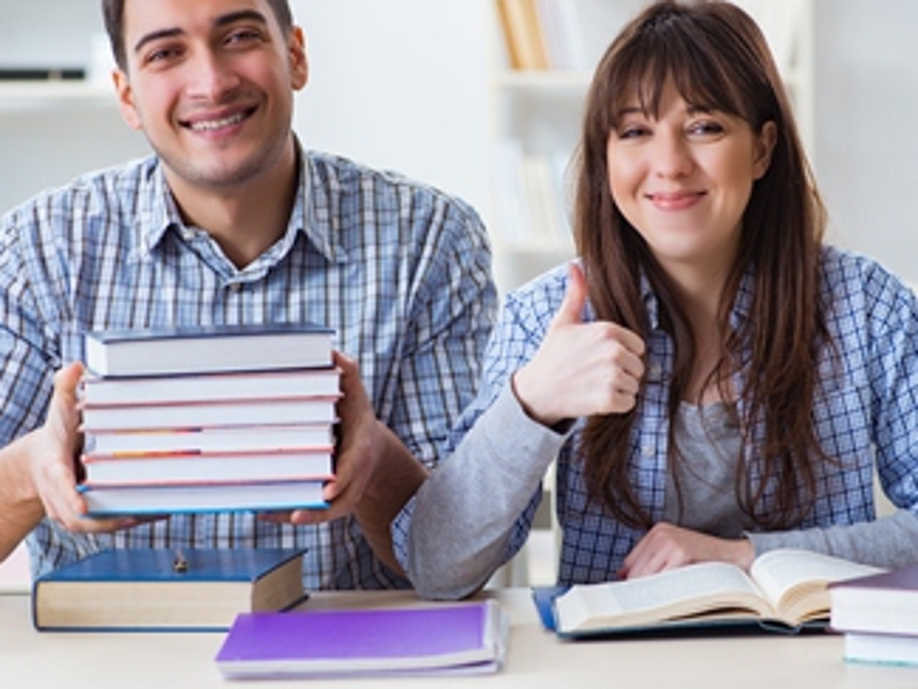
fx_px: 3688
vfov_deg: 10.7
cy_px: 275
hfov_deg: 14.2
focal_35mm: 139
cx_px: 499
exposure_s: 1/100
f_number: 5
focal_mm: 105
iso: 160
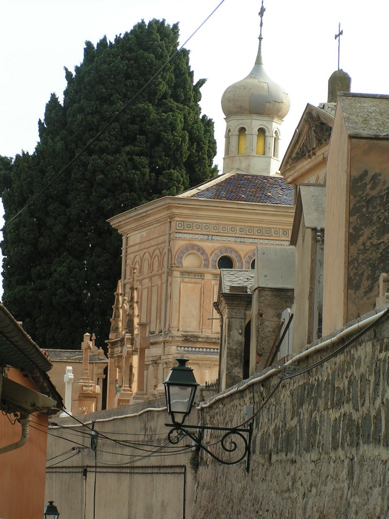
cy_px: 260
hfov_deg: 11.9
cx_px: 194
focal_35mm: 125
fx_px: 1873
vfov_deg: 15.8
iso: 50
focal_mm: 19.1
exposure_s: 1/320
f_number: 5
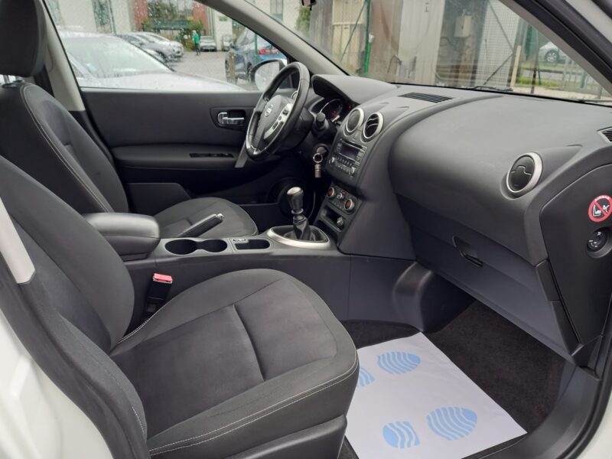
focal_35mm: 25
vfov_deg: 54.9
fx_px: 442
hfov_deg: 69.4
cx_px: 306
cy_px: 230
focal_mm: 4.6
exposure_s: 1/50
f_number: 2
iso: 100
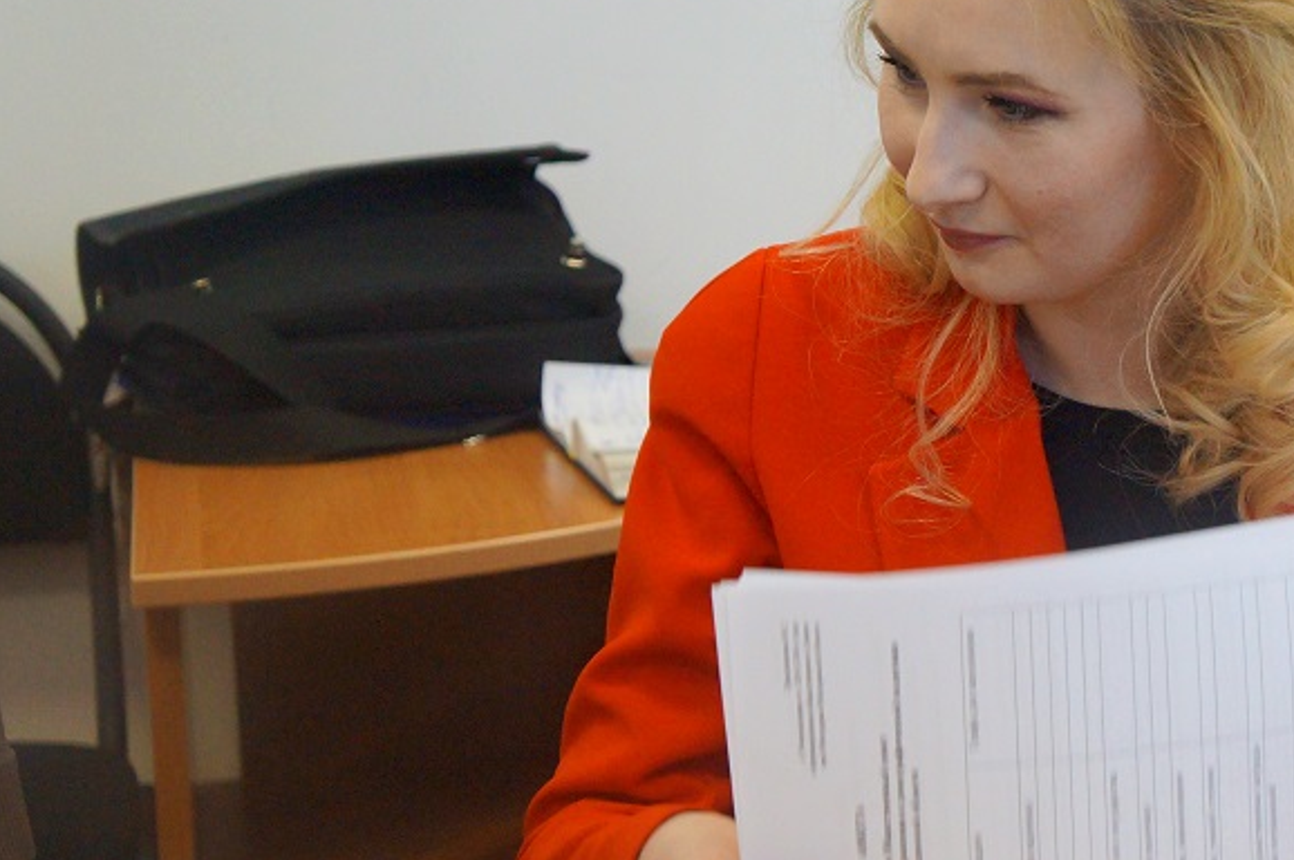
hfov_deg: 20.0
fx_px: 3626
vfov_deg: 13.5
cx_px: 1034
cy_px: 405
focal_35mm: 101
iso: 2000
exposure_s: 1/160
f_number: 4.5
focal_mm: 38
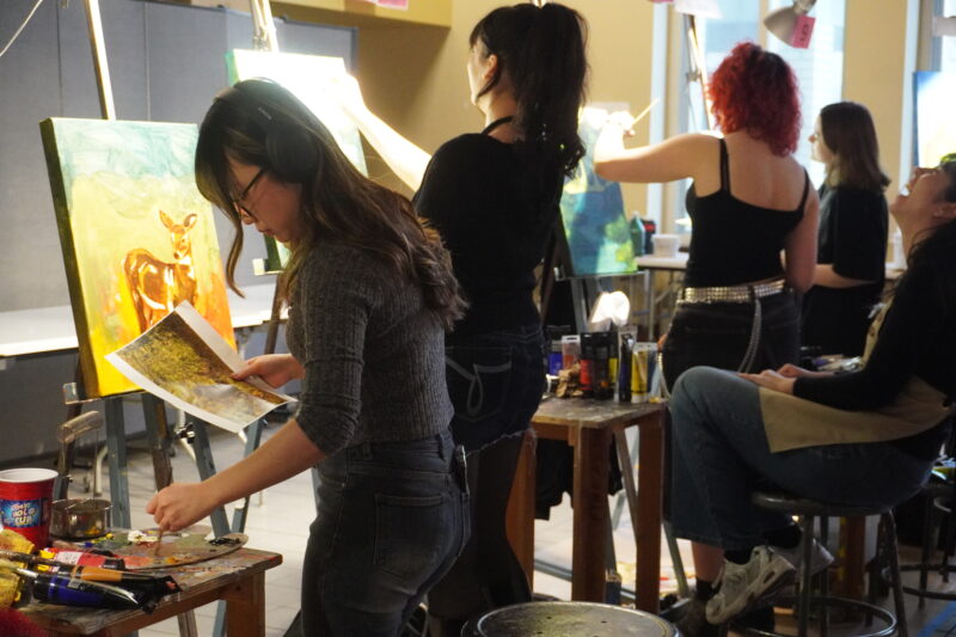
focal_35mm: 60
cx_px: 478
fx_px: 1593
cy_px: 318
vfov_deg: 22.6
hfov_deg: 33.4
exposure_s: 1/50
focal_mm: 40
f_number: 5.6
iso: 6400
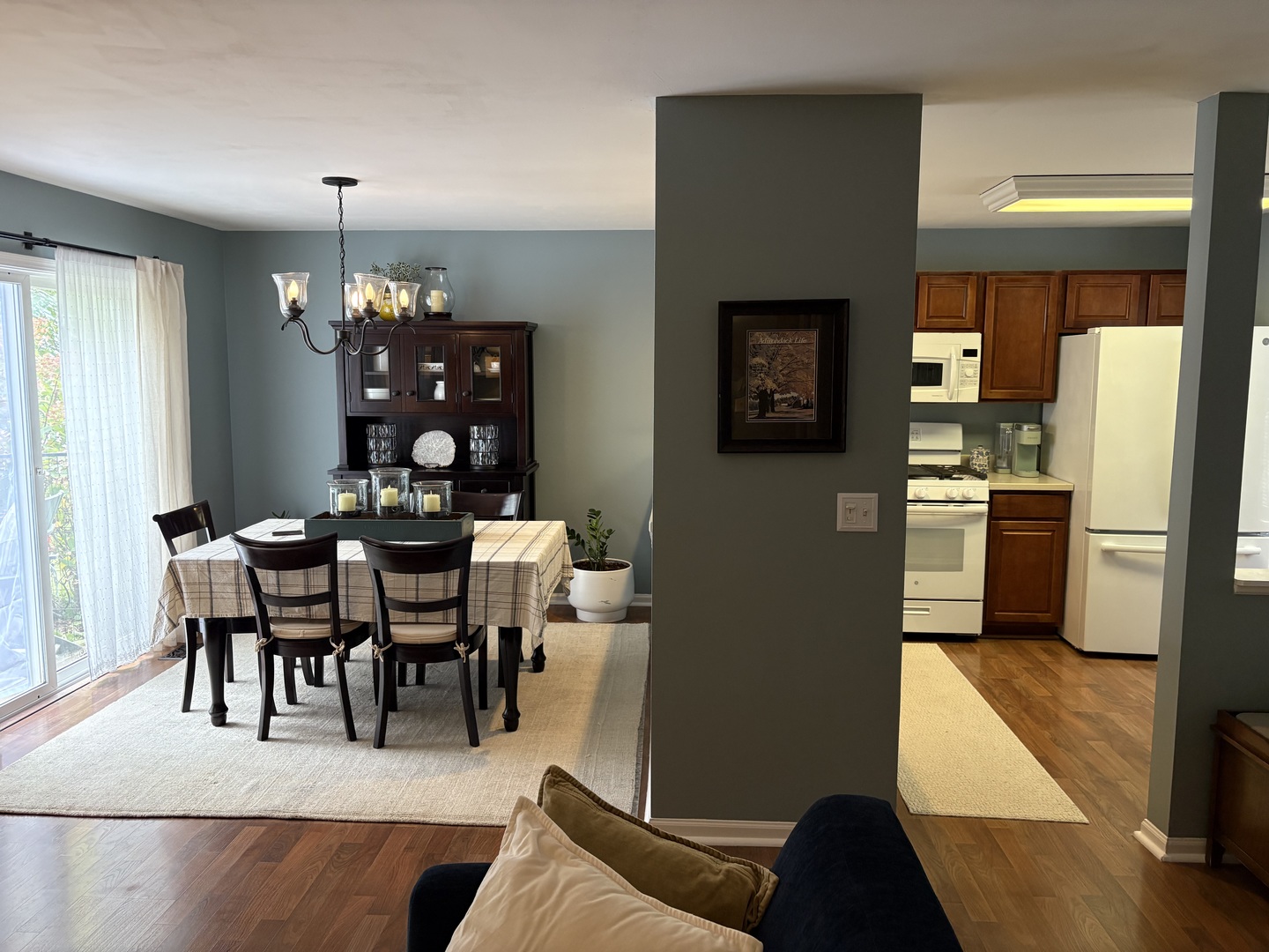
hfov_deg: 67.3
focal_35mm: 26
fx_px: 953
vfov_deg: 53.1
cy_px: 476
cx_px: 634
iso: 200
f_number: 1.6
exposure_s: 1/60
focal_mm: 5.96
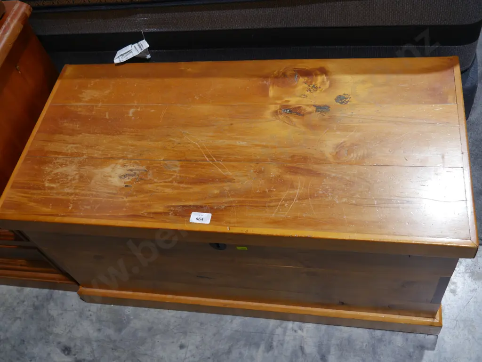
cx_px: 241
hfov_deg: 49.0
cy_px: 181
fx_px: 529
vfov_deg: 37.8
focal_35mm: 38
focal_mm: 19
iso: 250
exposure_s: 1/60
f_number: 4.1
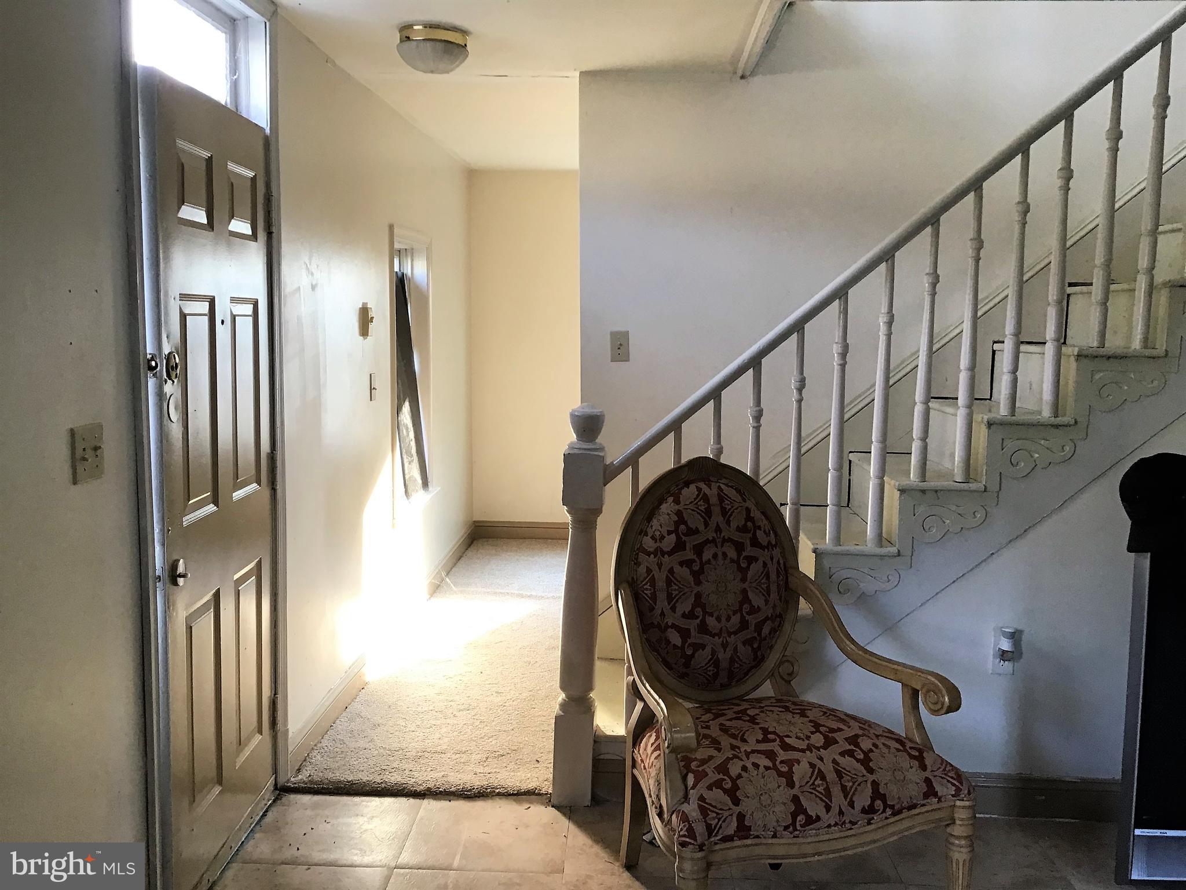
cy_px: 445
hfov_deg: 58.4
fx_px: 1062
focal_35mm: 31
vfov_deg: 45.4
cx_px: 593
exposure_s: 1/30
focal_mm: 3.3
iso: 50
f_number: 2.4
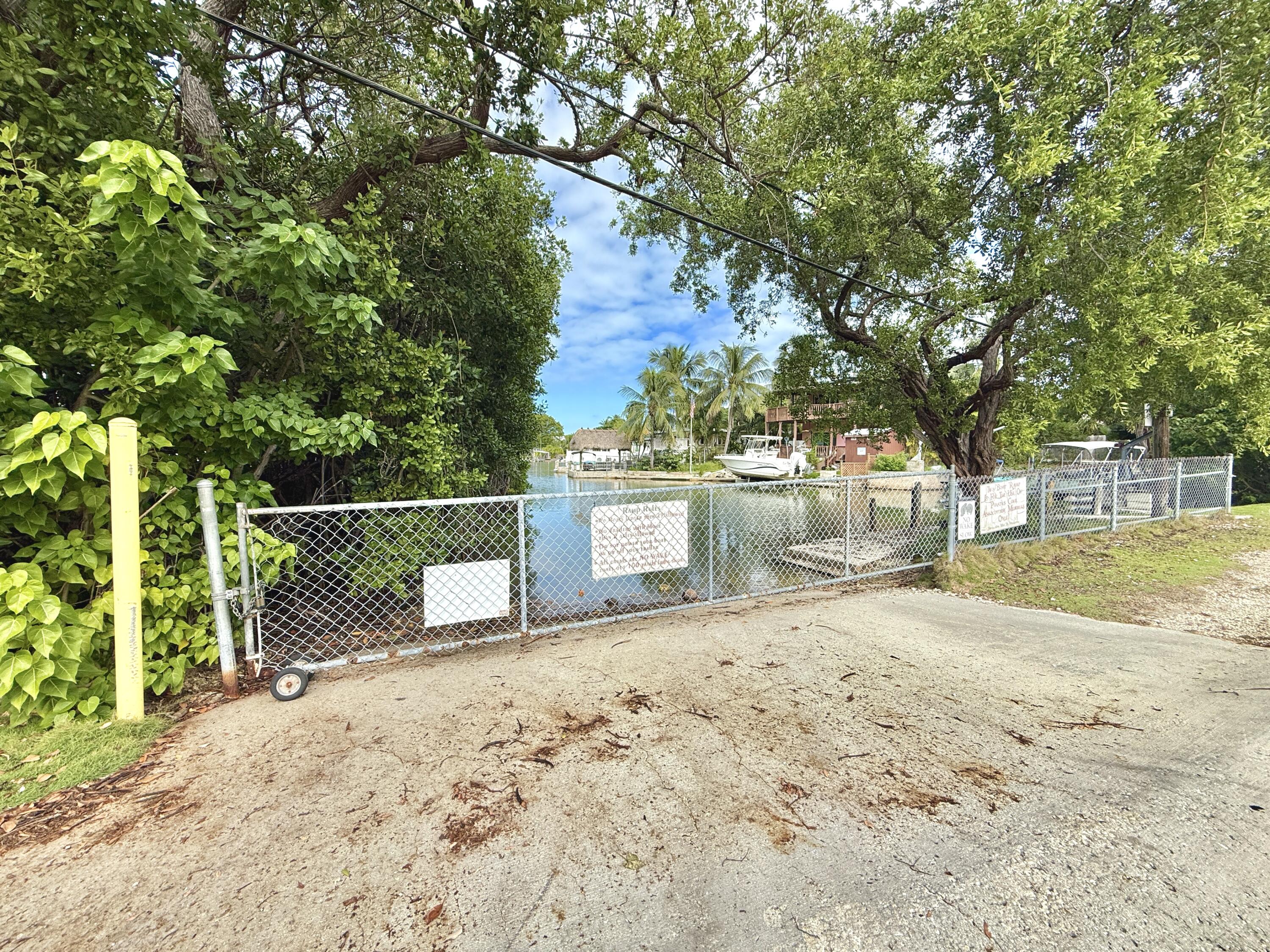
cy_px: 476
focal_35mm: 14
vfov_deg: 85.7
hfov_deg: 102.1
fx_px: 514
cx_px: 635
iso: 50
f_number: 2.2
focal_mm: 2.22
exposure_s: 1/1339
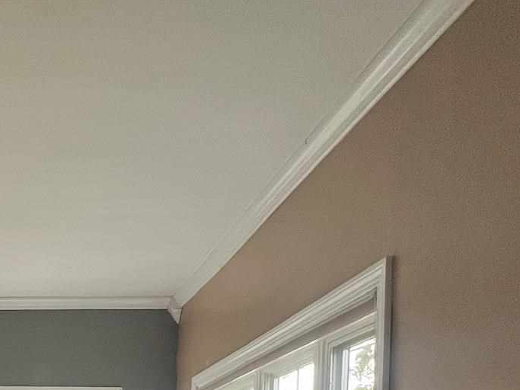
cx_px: -68
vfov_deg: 29.5
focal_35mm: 39
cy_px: 510
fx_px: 586
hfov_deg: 38.5
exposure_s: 1/99
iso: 125
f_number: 1.8
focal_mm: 1.57
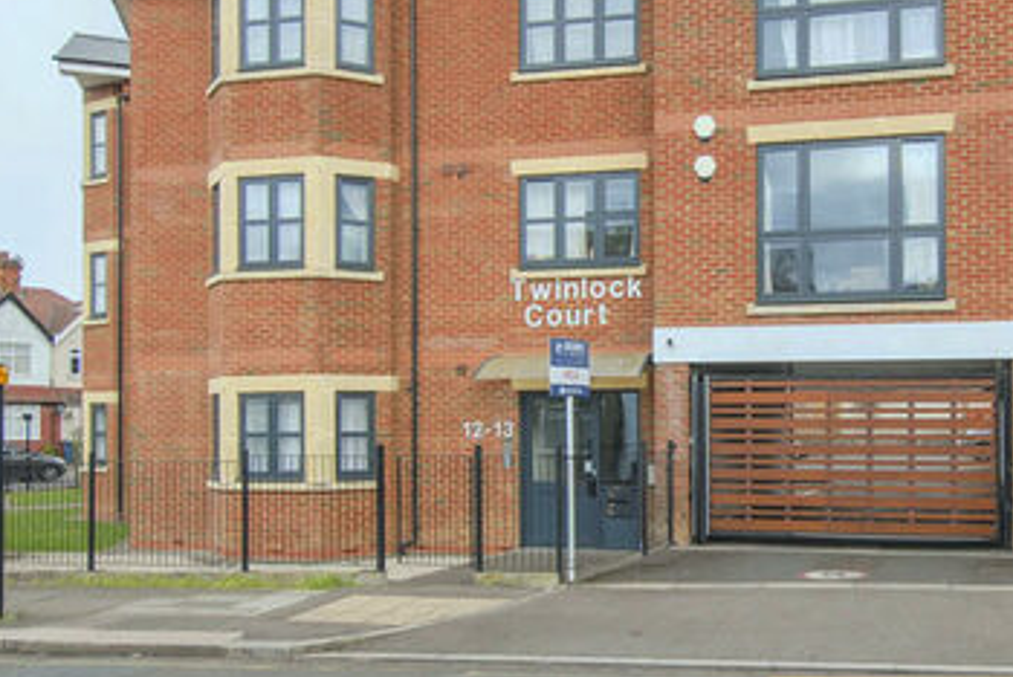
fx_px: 1014
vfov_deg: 36.9
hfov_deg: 51.4
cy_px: 330
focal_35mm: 36
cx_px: 729
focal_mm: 12
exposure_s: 1/160
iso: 200
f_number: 5.6
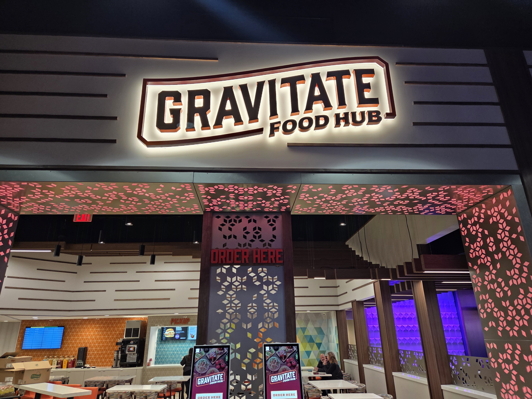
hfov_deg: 73.9
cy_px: 200
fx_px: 353
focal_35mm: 23
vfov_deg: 58.9
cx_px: 266
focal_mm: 5.4
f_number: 1.8
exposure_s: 1/120
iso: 200
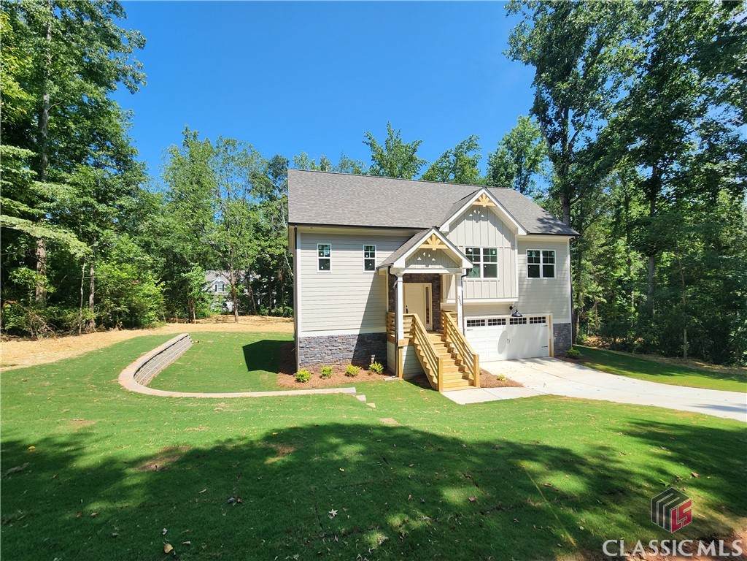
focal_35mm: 13
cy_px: 280
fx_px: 281
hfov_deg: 106.2
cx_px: 374
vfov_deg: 89.9
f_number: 2.2
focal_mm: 2.2
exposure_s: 1/1276
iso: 50
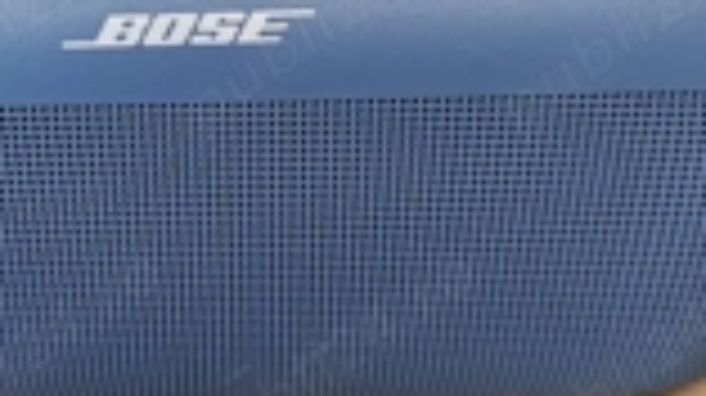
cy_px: 94
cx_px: 171
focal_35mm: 64
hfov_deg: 32.2
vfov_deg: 18.6
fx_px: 1197
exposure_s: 1/100
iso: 640
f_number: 1.8
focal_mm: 5.4
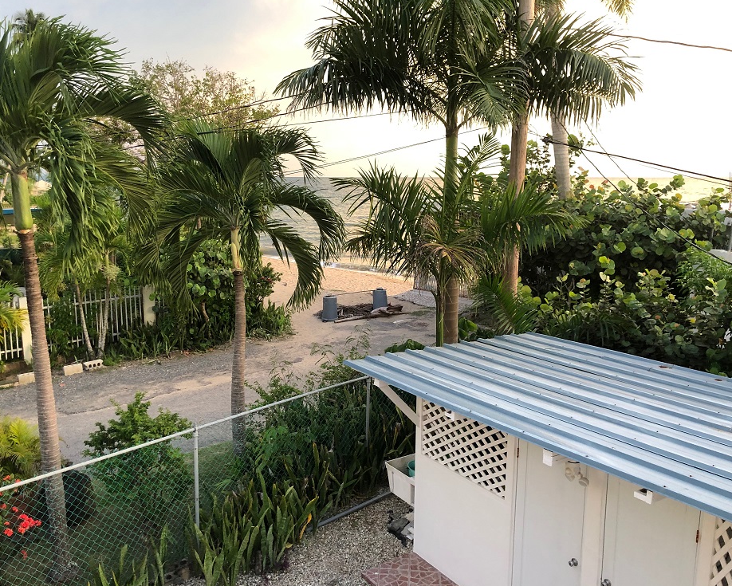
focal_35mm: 30
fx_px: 650
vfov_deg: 48.5
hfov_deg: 58.7
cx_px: 338
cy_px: 292
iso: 32
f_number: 1.8
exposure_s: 1/30
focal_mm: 4
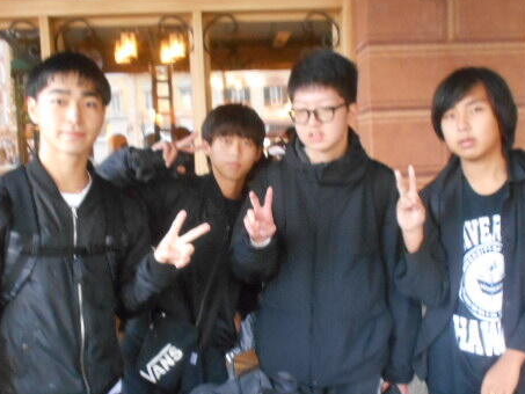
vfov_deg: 30.1
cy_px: 254
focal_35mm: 48
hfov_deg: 39.6
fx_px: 728
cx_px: 269
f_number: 3.6
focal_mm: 5.8
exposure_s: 1/20
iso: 800
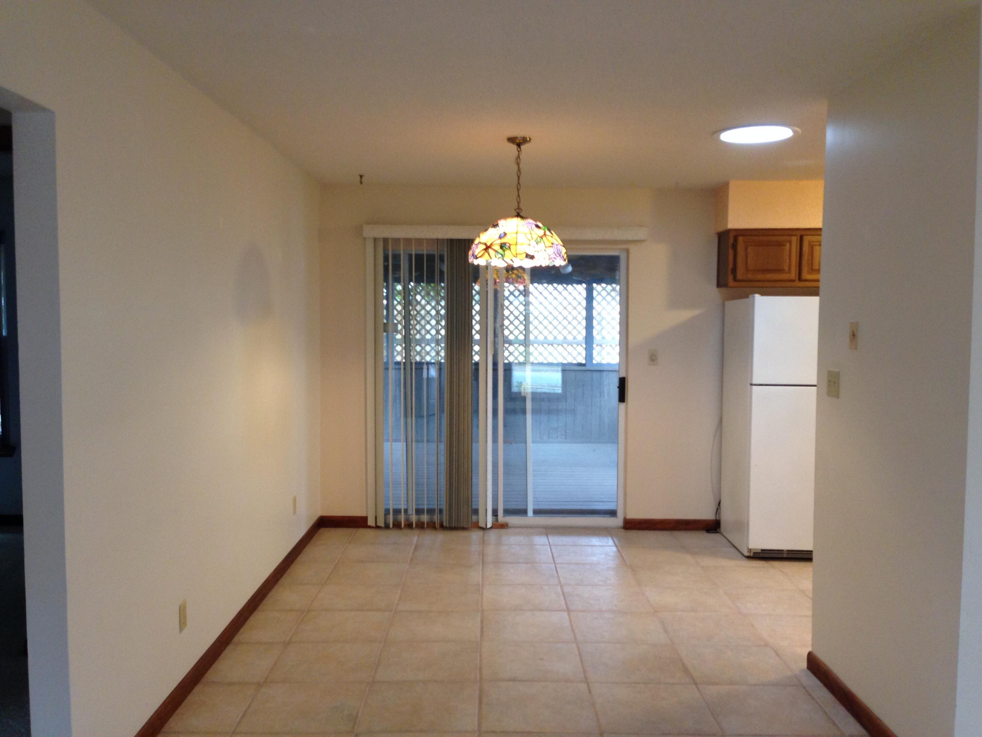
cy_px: 368
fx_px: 936
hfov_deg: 55.4
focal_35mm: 33
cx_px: 491
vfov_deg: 42.9
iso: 100
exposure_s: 1/20
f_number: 2.4
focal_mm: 4.12
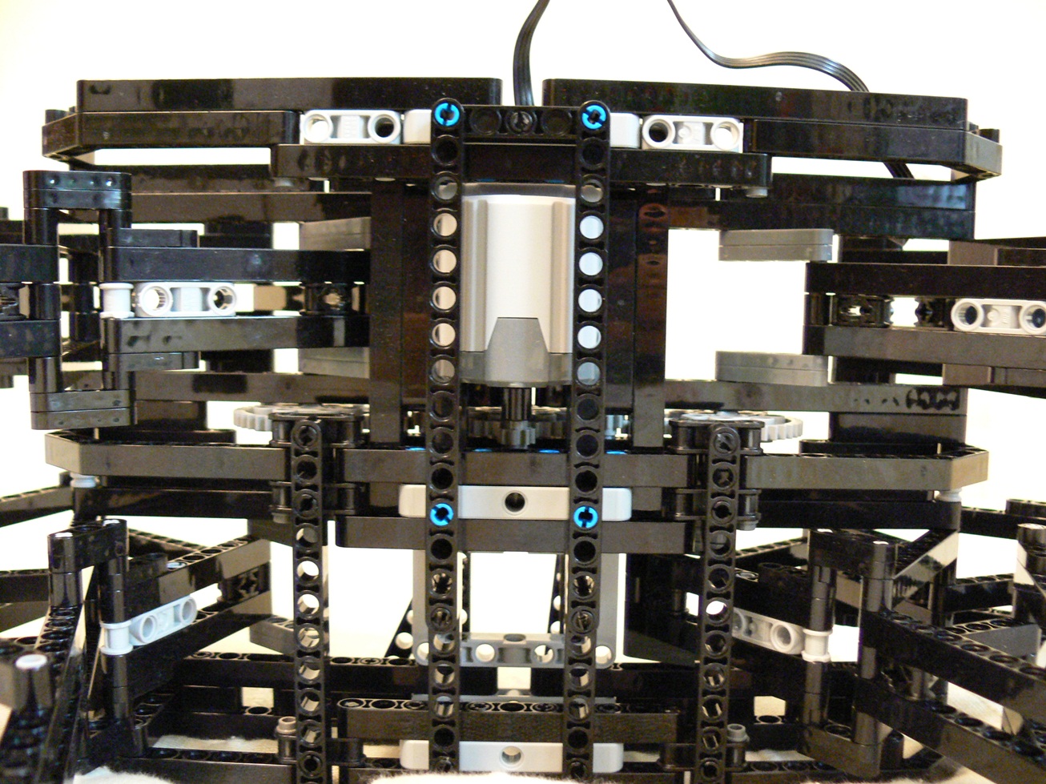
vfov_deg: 40.7
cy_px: 392
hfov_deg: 52.6
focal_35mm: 35
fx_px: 1057
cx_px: 523
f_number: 2.8
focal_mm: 7.4
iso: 400
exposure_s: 1/8
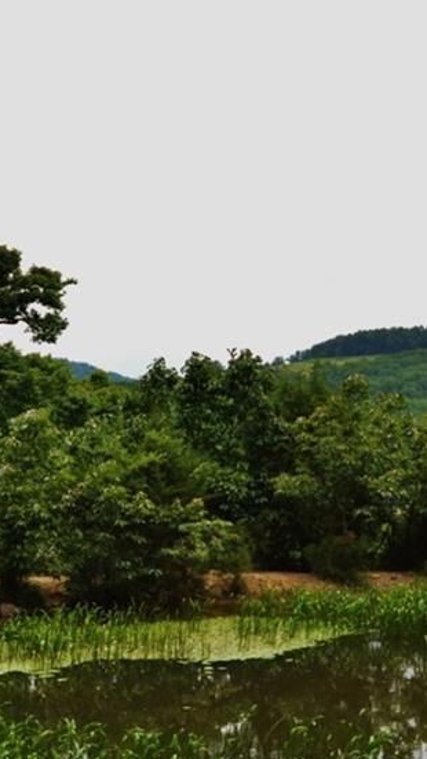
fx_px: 1409
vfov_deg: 30.1
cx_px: 127
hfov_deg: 17.2
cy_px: 420
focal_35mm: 70
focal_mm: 24
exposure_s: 1/160
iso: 100
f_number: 4.5
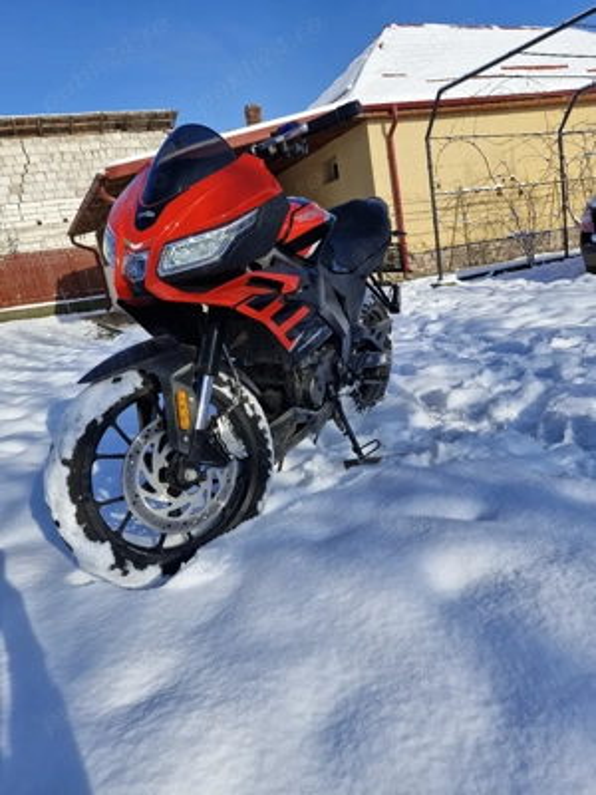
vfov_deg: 73.9
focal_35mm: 23
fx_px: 528
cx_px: 298
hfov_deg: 58.9
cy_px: 398
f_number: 1.8
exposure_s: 1/3333
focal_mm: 5.54
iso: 50
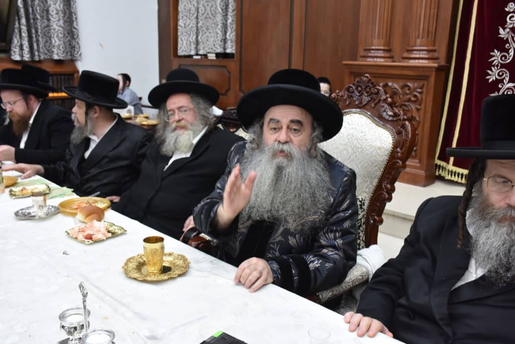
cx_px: 258
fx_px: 472
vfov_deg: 40.0
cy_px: 172
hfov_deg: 57.2
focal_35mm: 33
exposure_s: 1/100
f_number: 5.6
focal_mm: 22
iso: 1000
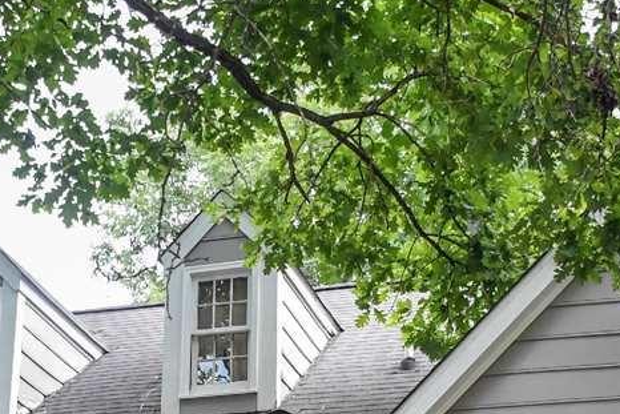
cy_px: 546
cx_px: 299
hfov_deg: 22.9
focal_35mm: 89
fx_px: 1533
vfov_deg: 14.7
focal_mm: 18
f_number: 3.5
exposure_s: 1/1600
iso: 2000
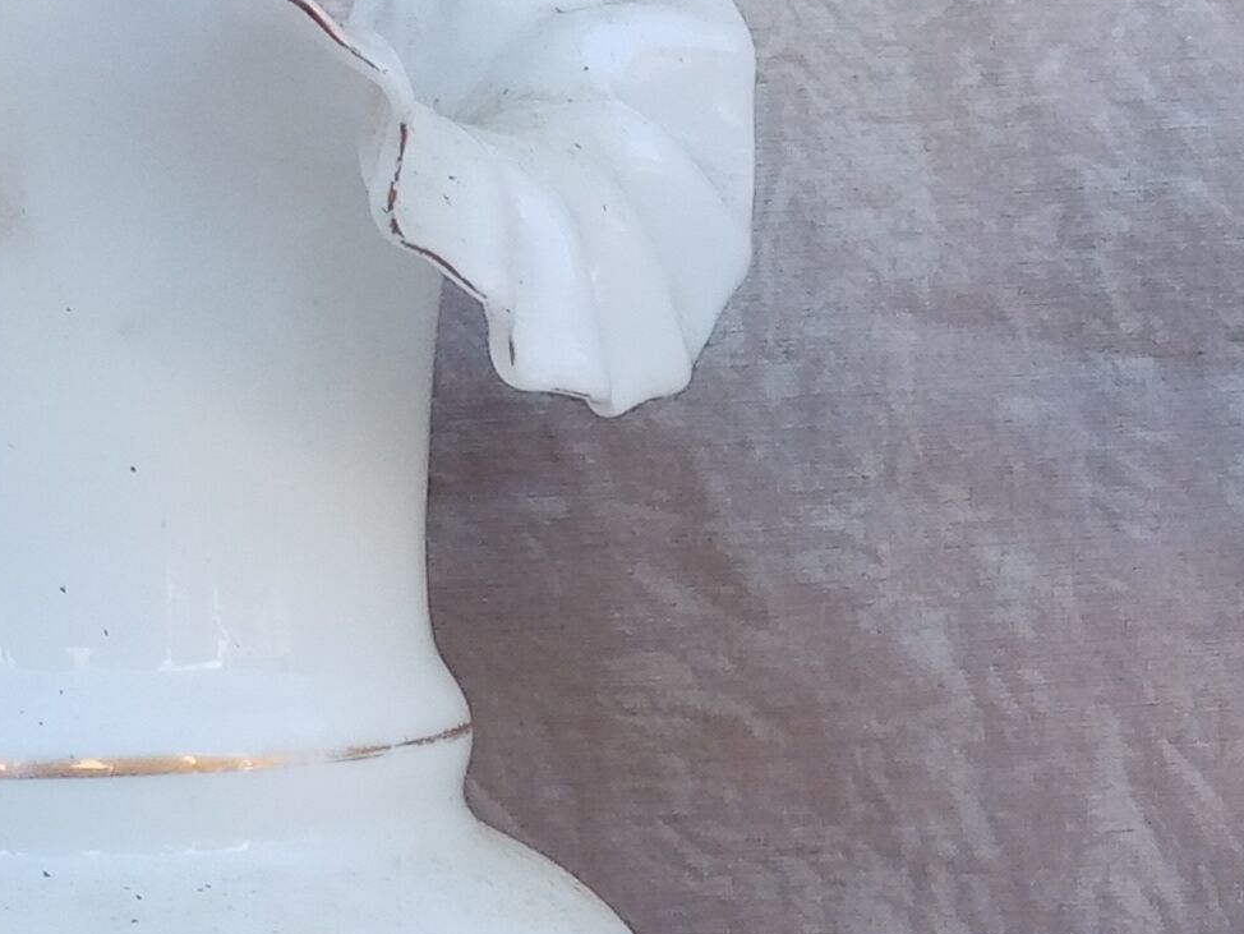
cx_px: 1070
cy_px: 1524
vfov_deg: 12.5
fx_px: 3990
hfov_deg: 17.5
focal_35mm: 111
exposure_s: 1/175
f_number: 1.8
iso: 114
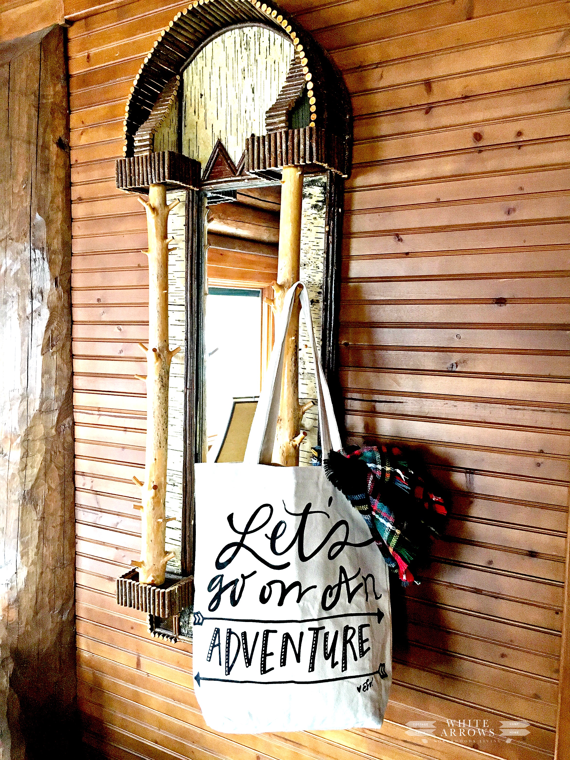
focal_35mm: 29
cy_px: 380
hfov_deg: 48.2
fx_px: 637
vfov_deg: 61.7
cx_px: 285
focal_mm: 4.15
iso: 160
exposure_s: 1/30
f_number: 2.2
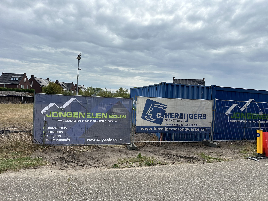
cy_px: 100
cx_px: 134
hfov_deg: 71.6
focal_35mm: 24
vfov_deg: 56.8
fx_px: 186
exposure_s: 1/5848
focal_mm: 6.86
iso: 80
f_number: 1.78
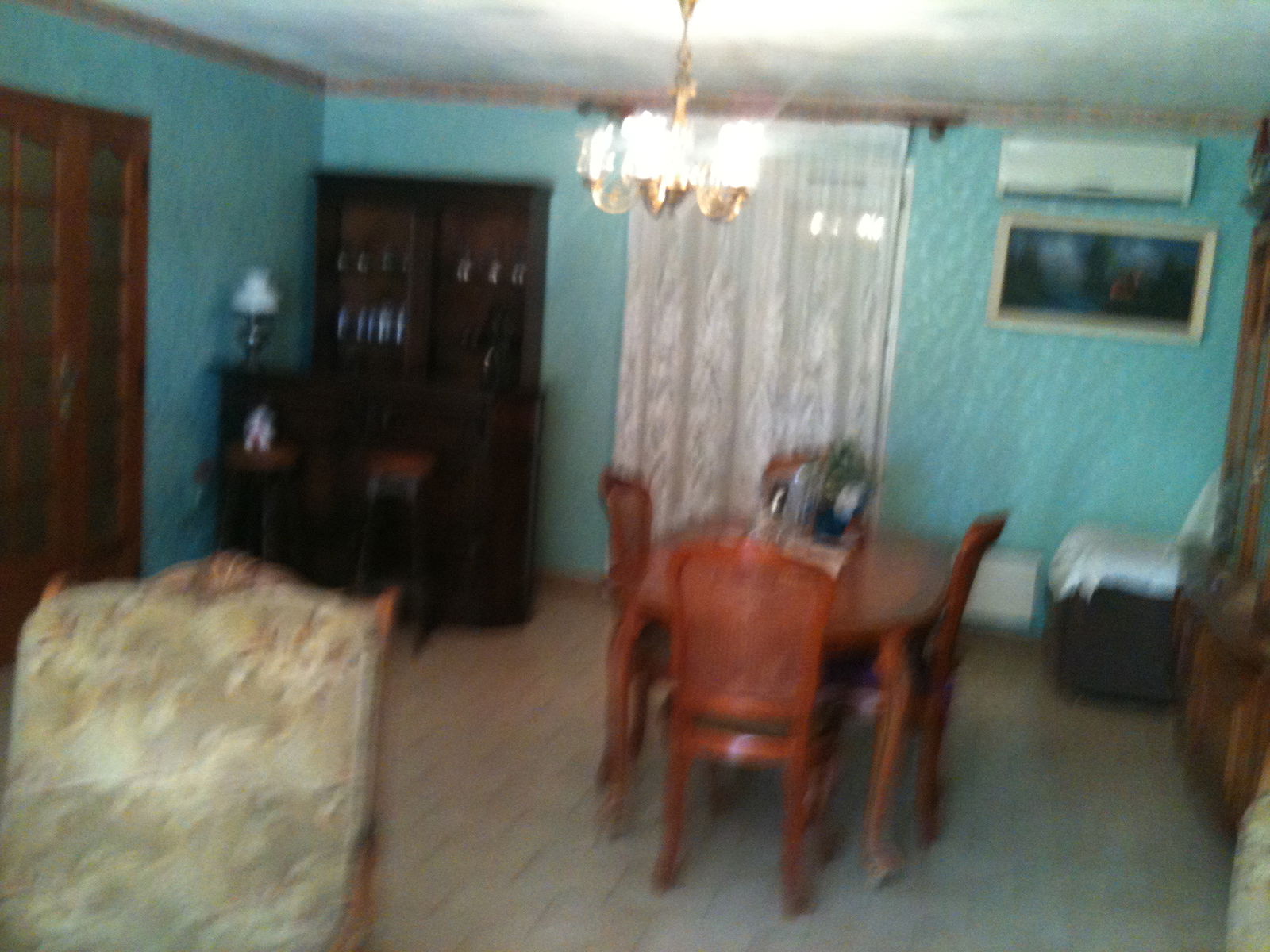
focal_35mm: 35
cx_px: 635
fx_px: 1284
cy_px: 476
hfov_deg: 52.6
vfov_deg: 40.7
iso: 250
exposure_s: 1/15
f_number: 2.8
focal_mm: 3.85
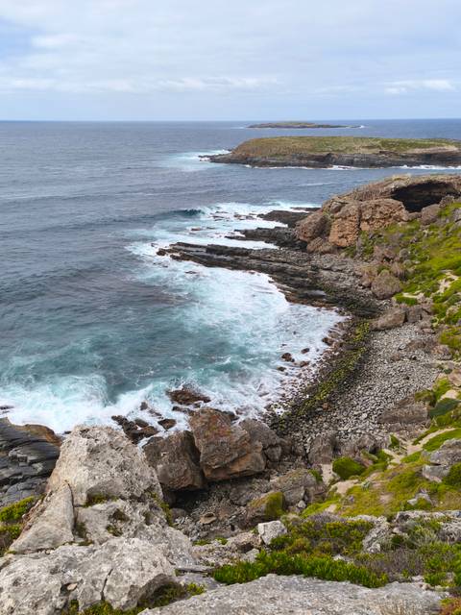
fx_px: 515
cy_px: 308
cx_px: 230
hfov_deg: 48.2
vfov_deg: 61.7
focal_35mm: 29
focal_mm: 5.35
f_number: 1.7
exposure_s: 1/2404
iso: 80
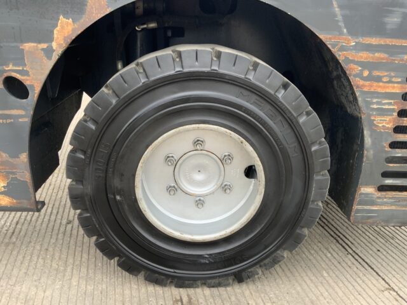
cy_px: 152
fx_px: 341
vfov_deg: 48.2
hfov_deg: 61.7
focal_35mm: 29
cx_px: 204
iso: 40
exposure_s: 1/122
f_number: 1.8
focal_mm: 3
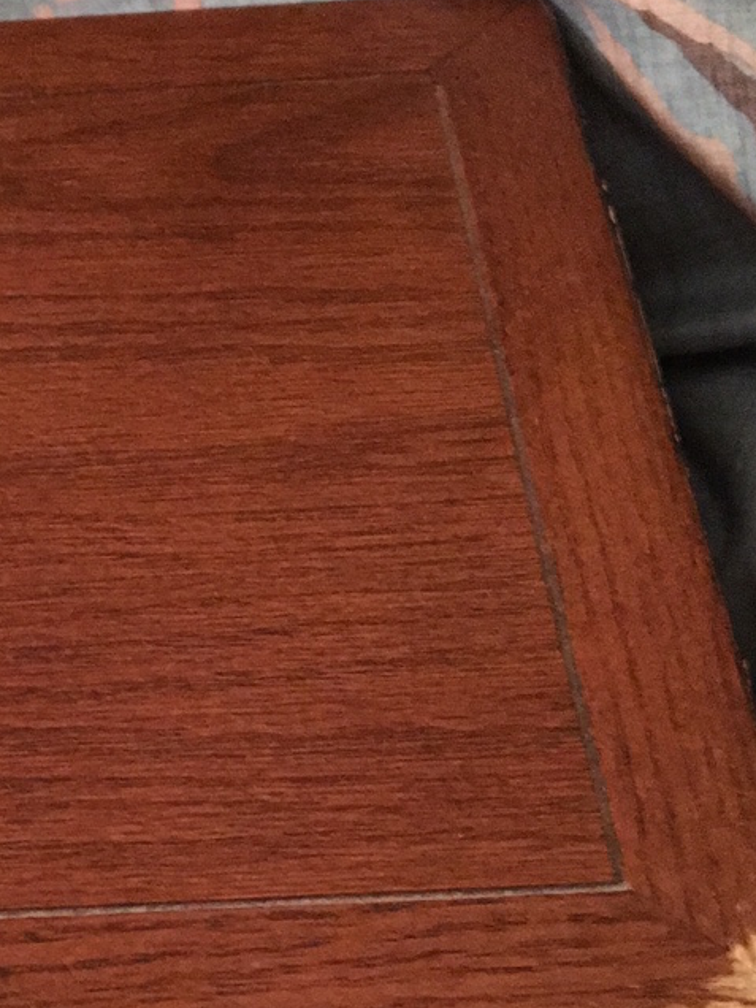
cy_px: 710
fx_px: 2126
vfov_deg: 26.4
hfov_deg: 19.5
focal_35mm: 73
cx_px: -14
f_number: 2.2
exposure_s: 1/15
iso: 320
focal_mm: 4.15
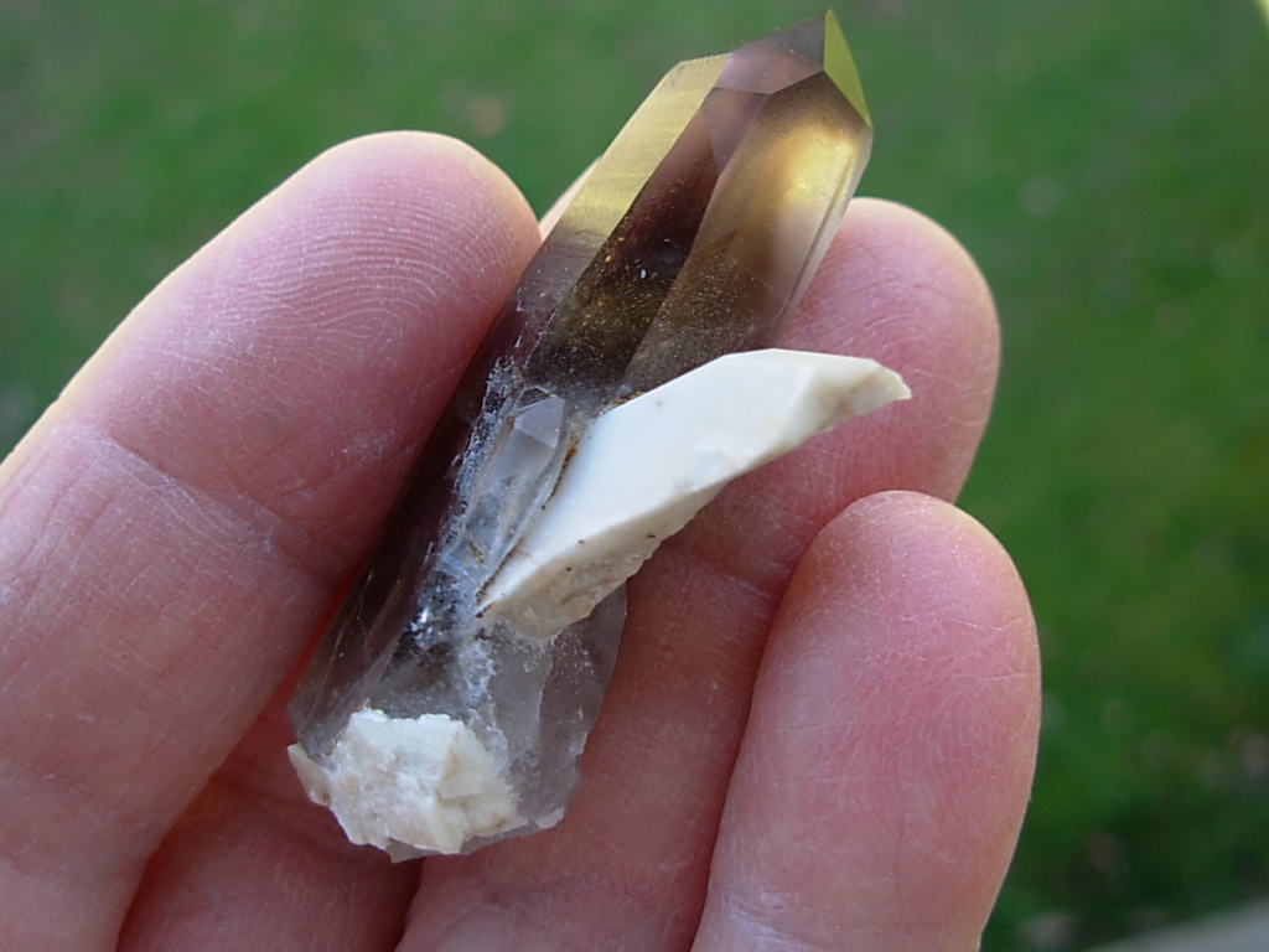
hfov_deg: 49.0
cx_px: 634
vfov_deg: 37.7
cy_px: 476
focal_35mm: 38
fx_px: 1393
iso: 50
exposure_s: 1/93.2
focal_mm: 6.3
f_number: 2.9
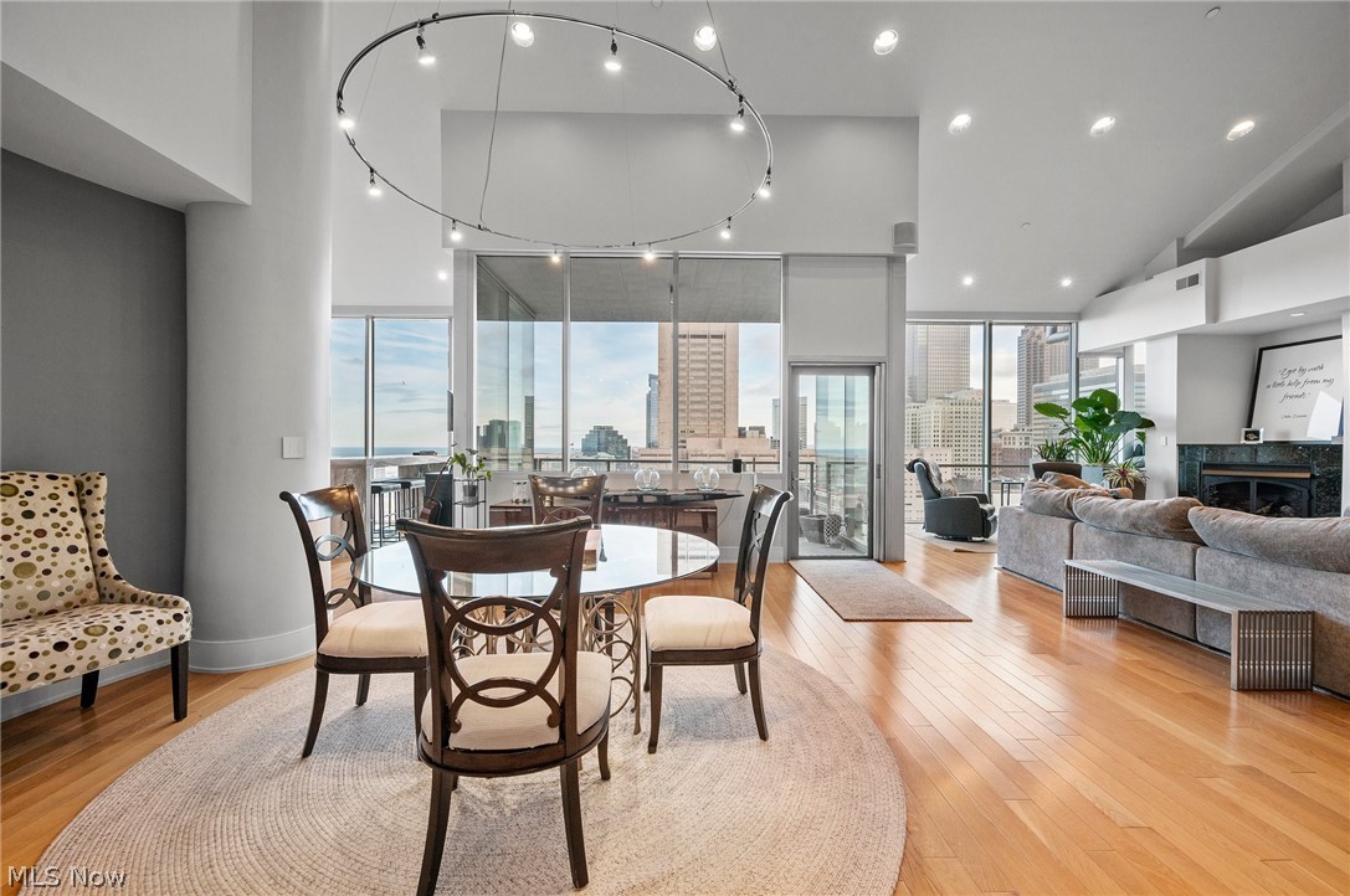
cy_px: 448
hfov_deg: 104.3
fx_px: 524
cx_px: 675
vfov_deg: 81.1
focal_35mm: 14
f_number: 8
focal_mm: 14
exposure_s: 1/40
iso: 400
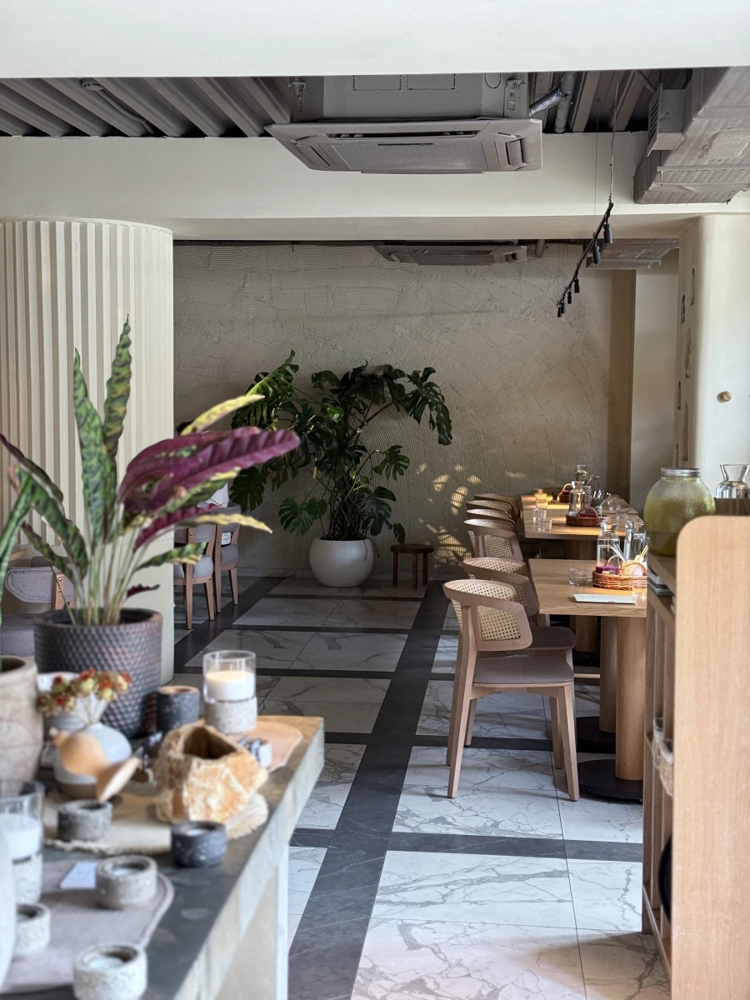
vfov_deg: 39.7
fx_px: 1387
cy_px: 500
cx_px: 375
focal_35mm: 48
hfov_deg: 30.3
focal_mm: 6.76
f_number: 1.78
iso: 320
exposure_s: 1/40
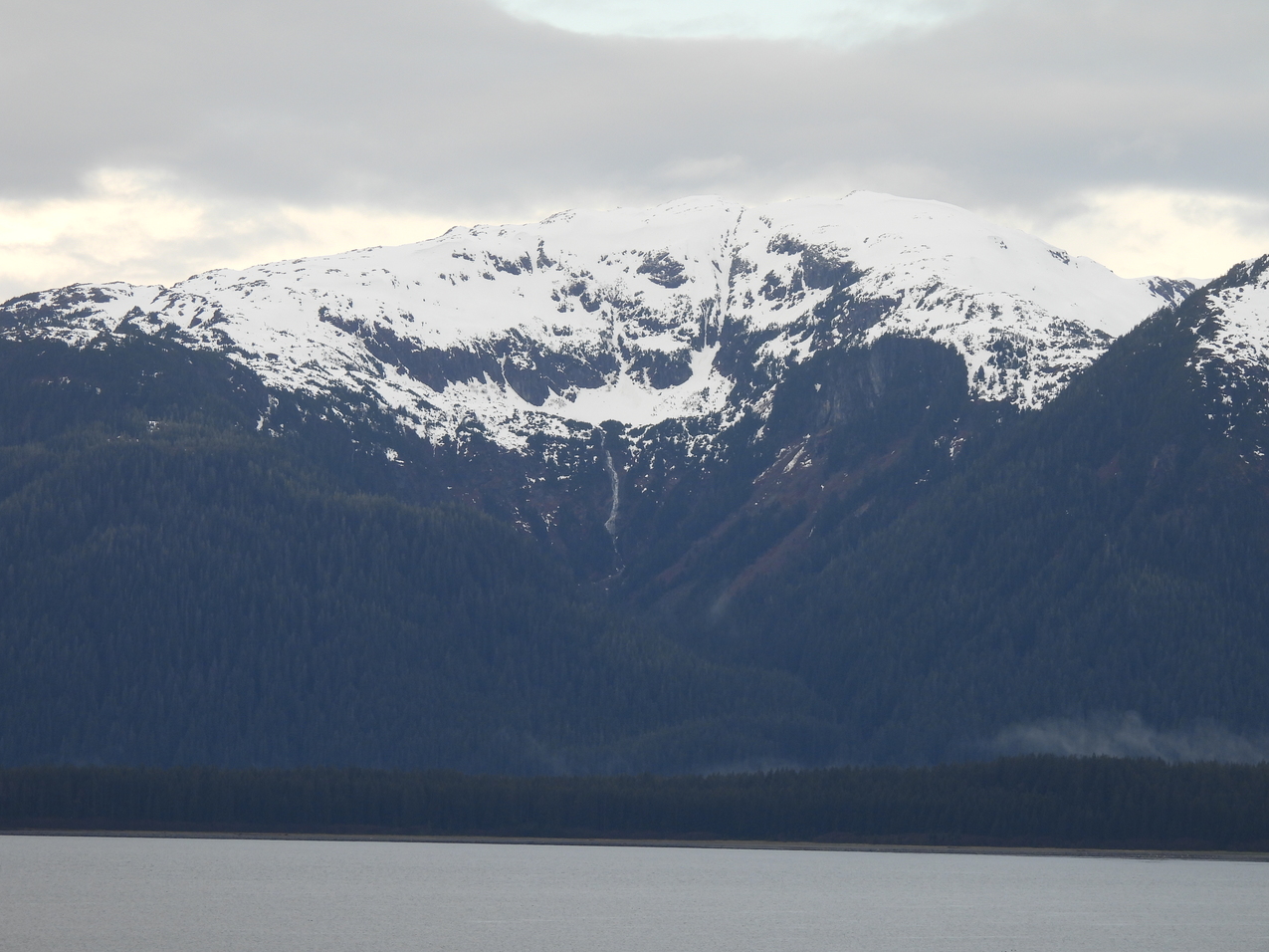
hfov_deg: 8.2
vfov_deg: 6.2
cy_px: 475
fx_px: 8834
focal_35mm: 241
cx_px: 633
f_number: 4.5
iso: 100
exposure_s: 1/200
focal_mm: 42.8
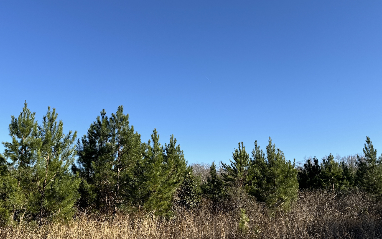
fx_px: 333
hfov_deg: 59.7
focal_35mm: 32
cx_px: 191
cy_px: 115
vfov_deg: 39.4
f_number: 1.78
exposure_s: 1/3096
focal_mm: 6.76
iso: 80
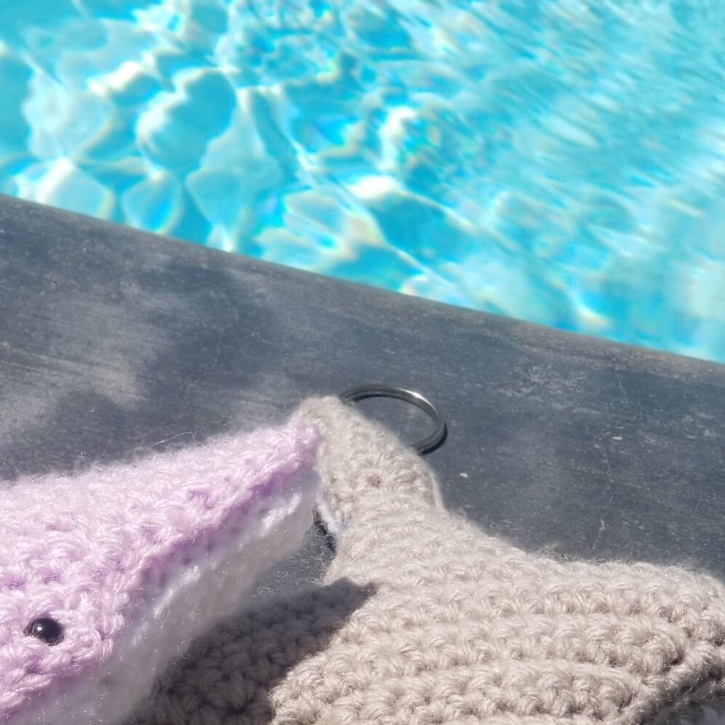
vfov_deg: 14.6
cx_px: 268
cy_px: 630
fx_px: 2796
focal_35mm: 118
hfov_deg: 14.8
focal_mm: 6
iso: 25
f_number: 2.4
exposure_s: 1/1532
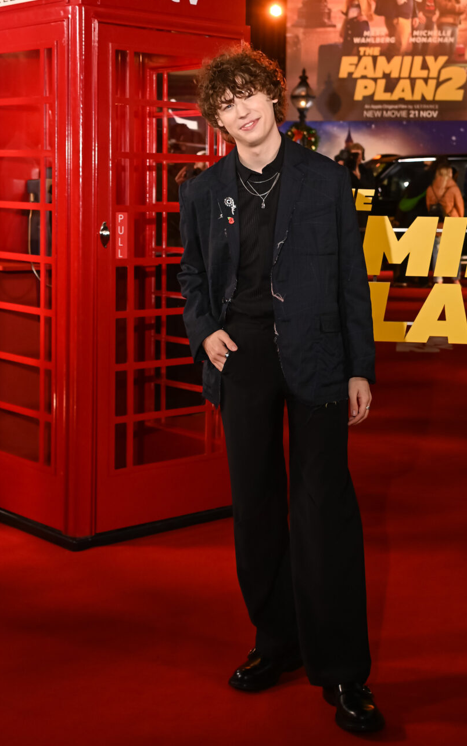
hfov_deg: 23.1
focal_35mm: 56
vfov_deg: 36.2
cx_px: 273
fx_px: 1140
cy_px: 339
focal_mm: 46
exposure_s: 1/400
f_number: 4
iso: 1250
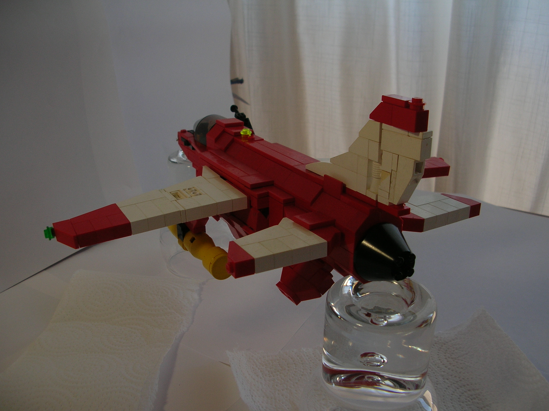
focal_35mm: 35
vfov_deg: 40.6
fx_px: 555
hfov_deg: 52.7
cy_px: 206
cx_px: 274
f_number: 2.8
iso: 50
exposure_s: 1/31.7
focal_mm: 5.8
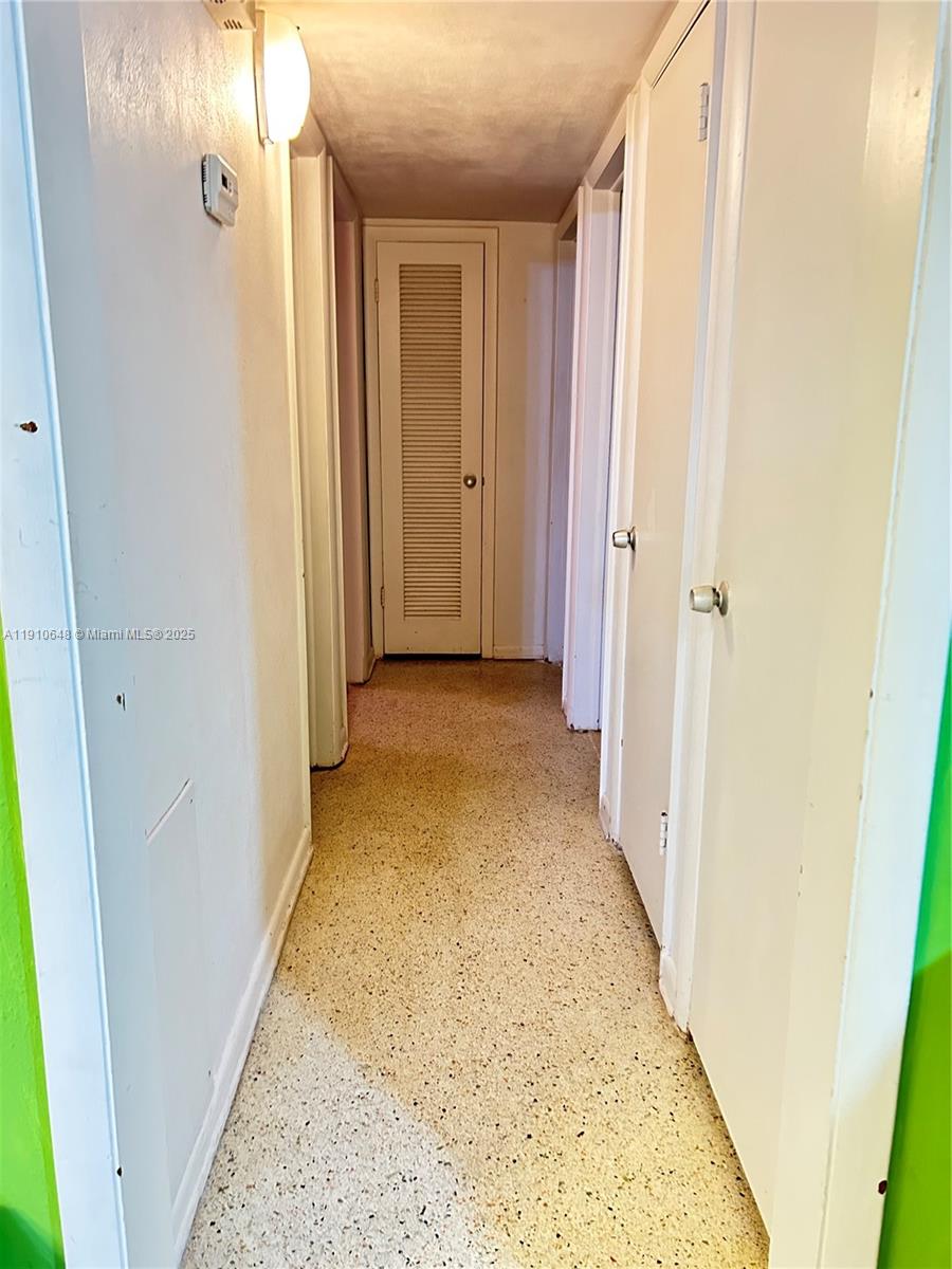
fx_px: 953
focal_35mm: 26
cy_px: 634
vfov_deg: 67.3
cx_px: 476
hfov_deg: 53.1
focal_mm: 5.7
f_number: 1.5
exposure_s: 1/30
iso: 800
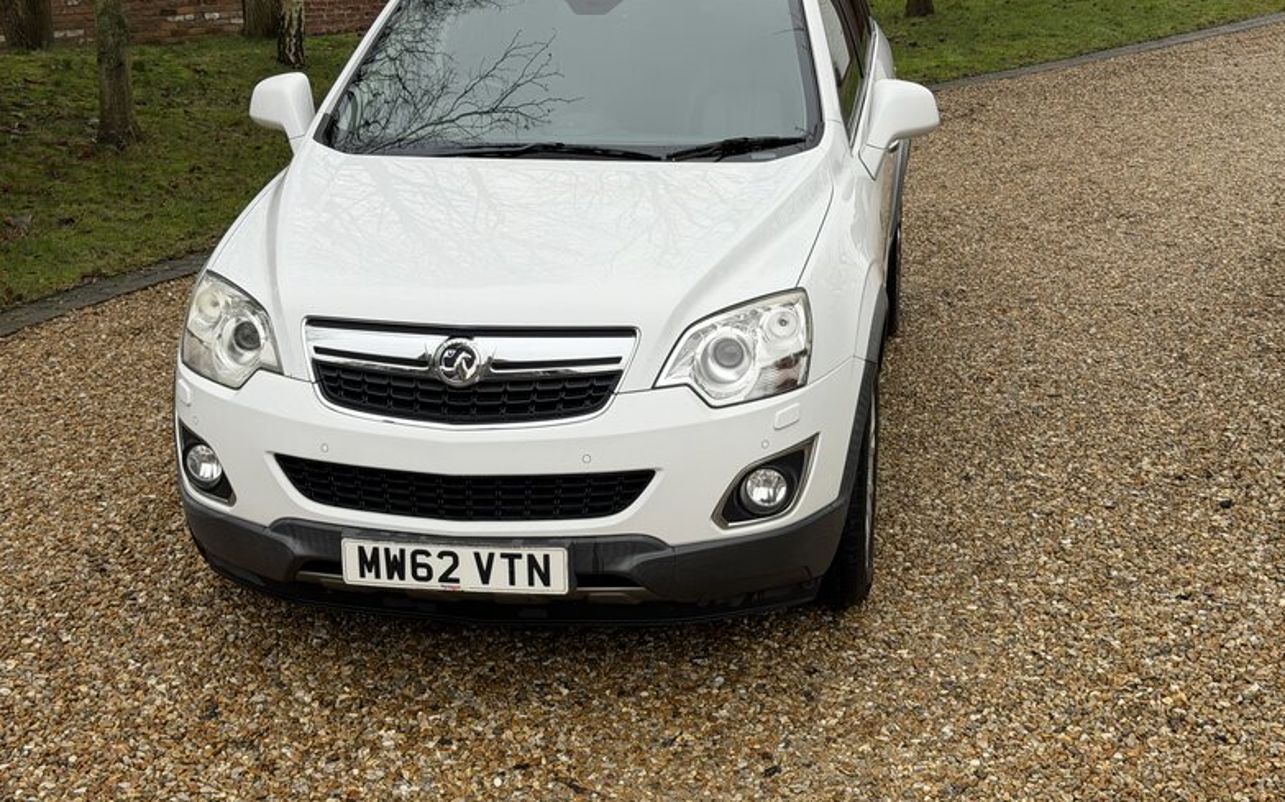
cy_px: 362
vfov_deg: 24.8
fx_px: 1821
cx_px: 643
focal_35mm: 52
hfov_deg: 38.9
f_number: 1.78
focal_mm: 6.76
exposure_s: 1/463
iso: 64
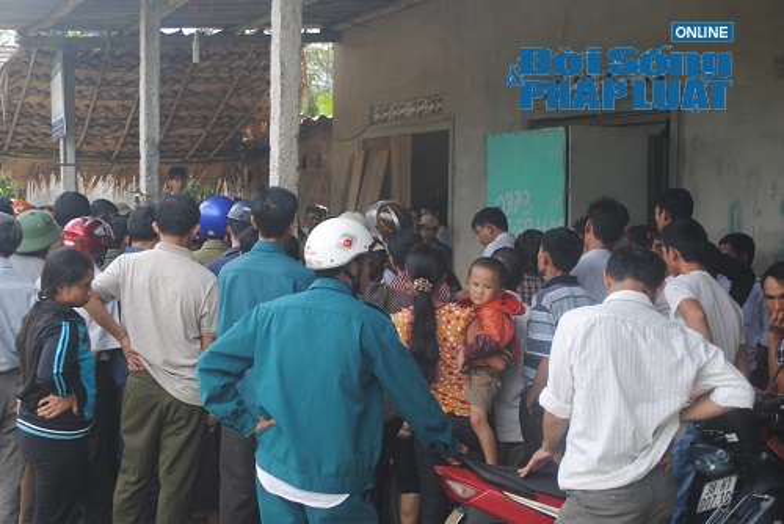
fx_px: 1046
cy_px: 262
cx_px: 392
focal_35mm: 48
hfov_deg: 41.1
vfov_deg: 28.1
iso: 100
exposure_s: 1/125
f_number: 5.6
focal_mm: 32
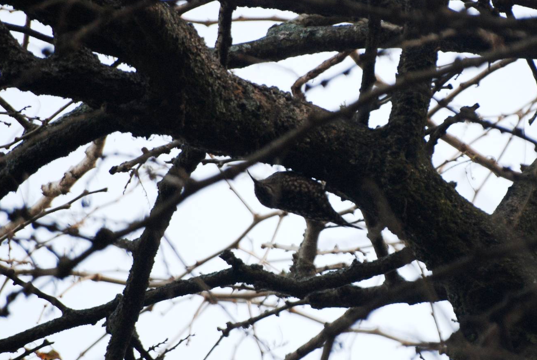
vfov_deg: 2.8
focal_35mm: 494
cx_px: 316
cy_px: 167
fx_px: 7377
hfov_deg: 4.2
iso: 400
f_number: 5.6
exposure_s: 1/100
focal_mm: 270
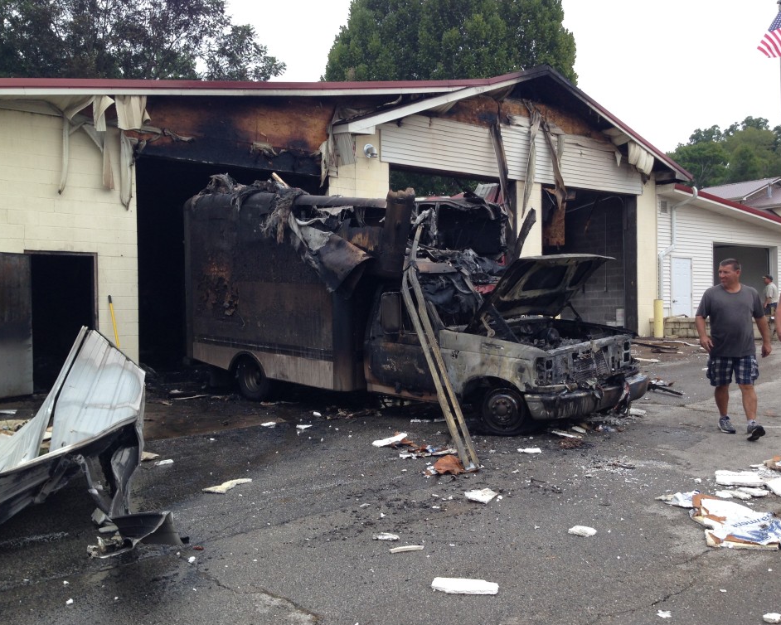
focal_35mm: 35
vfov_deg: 42.2
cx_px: 379
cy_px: 317
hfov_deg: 51.5
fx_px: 809
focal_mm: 4.12
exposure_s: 1/407
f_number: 2.4
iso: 50
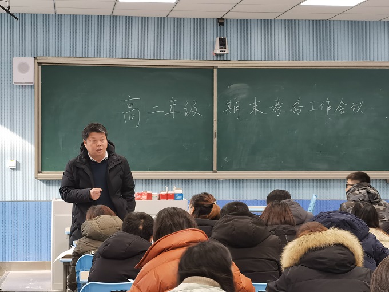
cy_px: 146
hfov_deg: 20.7
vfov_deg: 15.6
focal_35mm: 95
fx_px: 1068
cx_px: 194
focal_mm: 7.48
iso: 160
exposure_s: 1/50
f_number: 2.4
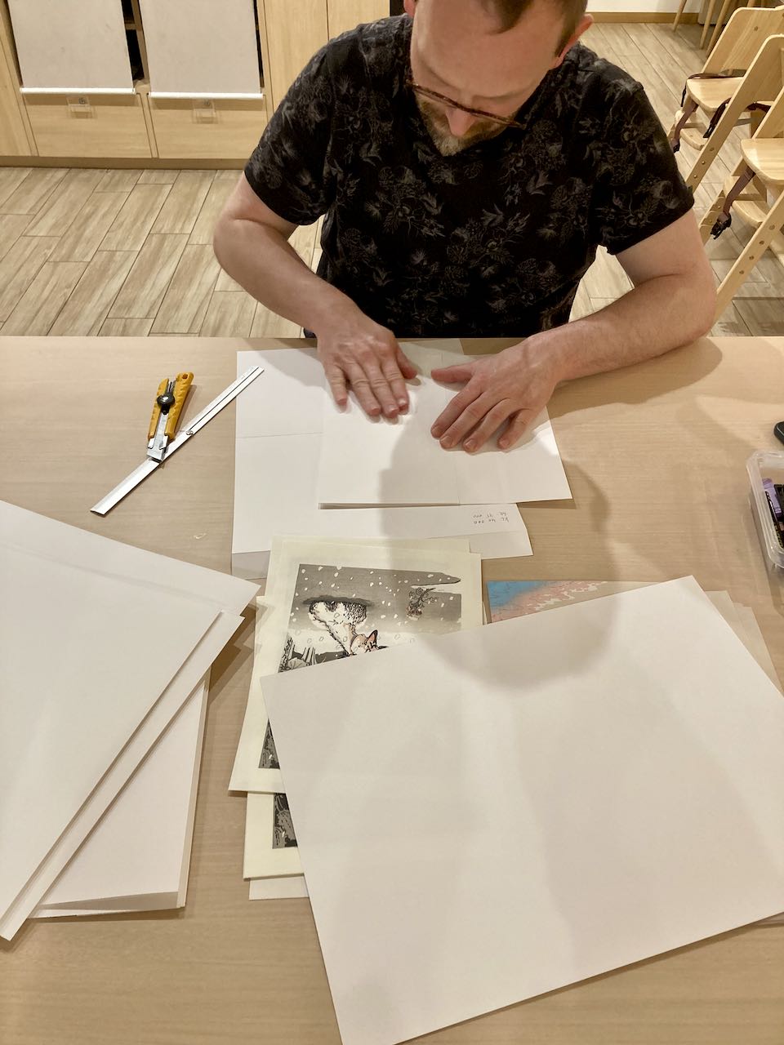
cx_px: 392
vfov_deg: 63.4
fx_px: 846
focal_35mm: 28
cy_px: 522
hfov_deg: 49.7
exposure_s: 1/60
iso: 160
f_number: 1.8
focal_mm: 3.99
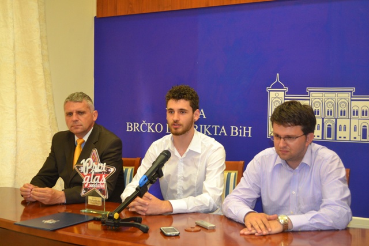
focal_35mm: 51
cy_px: 123
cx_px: 184
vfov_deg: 26.5
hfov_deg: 38.9
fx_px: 523
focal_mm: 34
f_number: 5
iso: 1100
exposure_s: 1/60
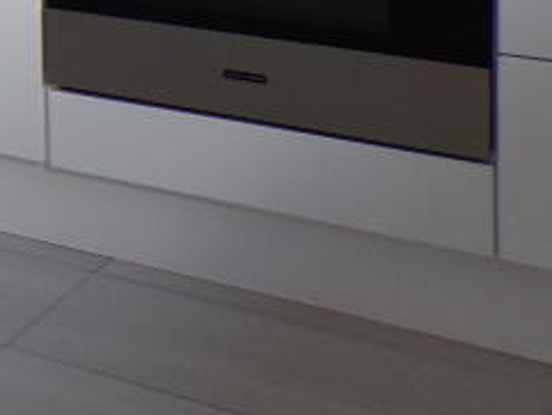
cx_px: -506
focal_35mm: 102
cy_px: -206
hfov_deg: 15.8
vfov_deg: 13.7
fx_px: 1627
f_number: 3
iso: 80
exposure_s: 1/34
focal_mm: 4.3
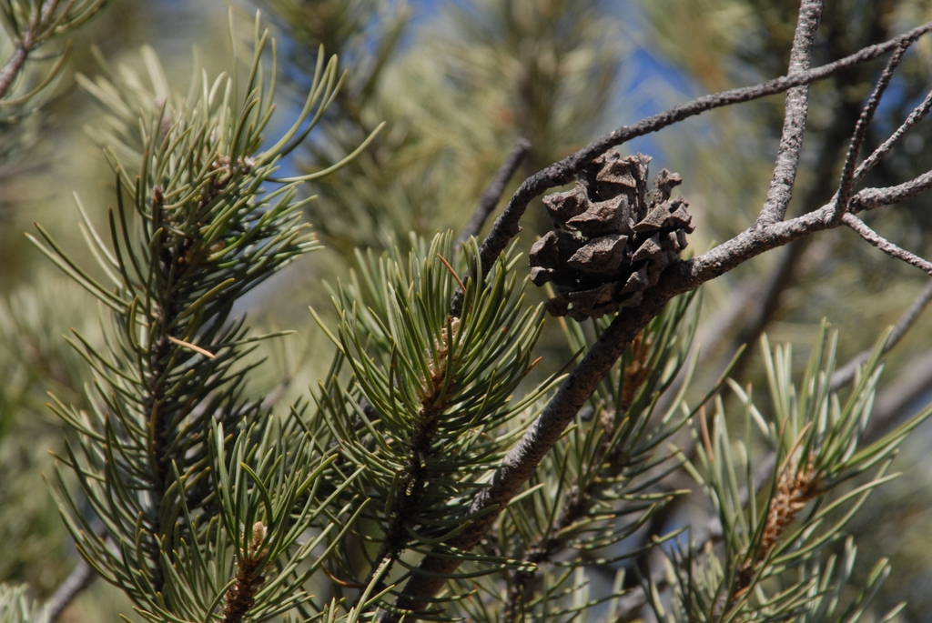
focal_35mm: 450
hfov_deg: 4.6
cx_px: 466
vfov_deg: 3.1
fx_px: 11661
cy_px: 312
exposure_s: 1/320
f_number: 9
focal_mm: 300
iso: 400
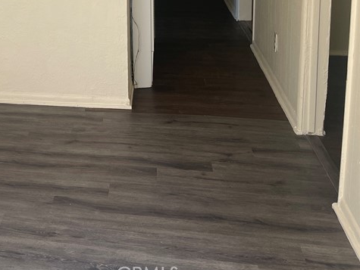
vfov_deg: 24.8
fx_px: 583
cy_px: -6
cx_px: -27
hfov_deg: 30.9
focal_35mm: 56
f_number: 1.6
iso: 32
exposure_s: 1/121
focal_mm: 4.2
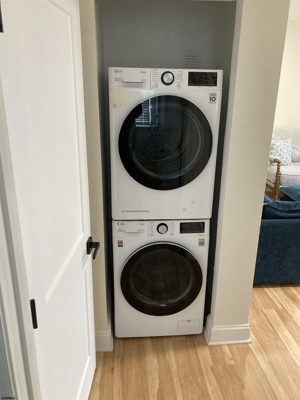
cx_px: 150
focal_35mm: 28
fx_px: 324
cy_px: 200
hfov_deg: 49.7
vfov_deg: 63.4
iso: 250
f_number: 1.8
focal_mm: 3.99
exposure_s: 1/60
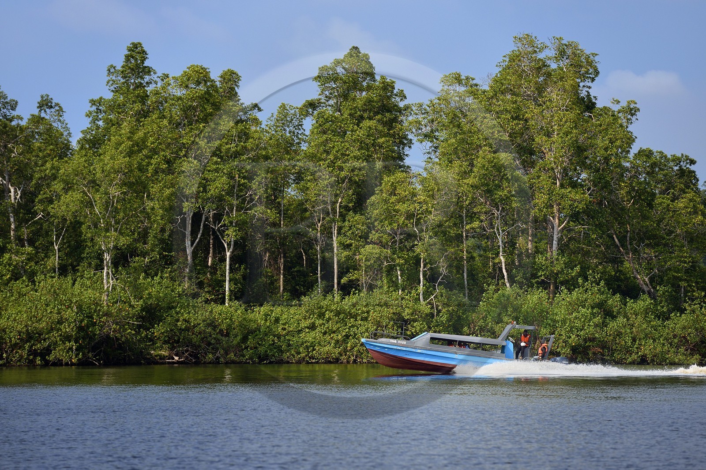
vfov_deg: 6.9
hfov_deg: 10.3
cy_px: 235
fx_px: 3919
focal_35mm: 200
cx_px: 353
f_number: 5.6
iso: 400
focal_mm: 200
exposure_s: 1/1250
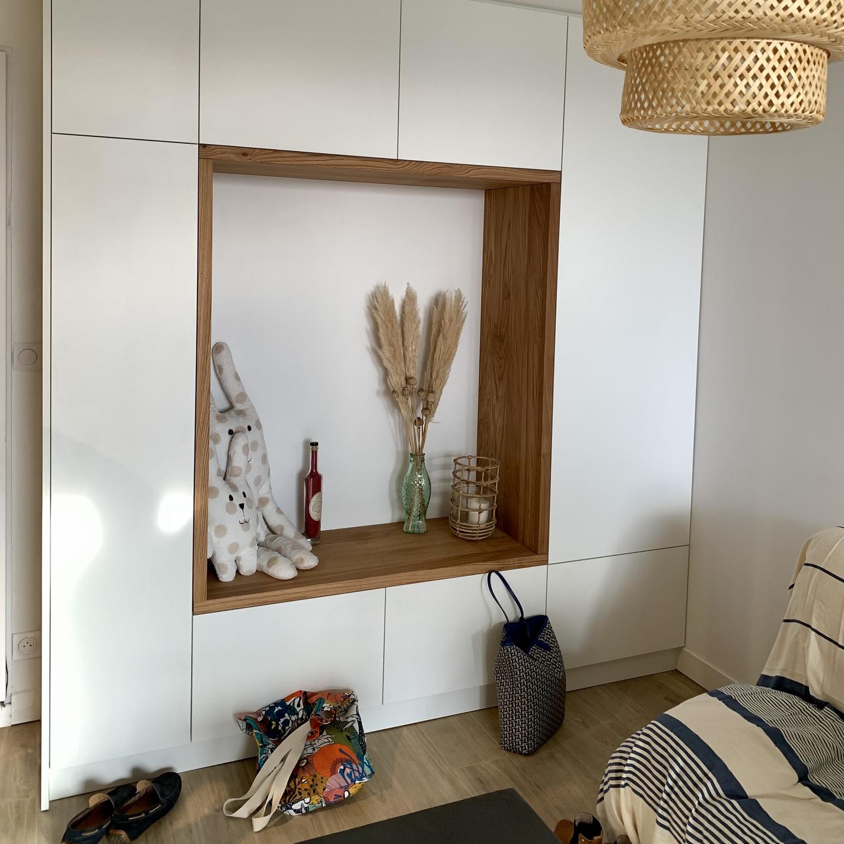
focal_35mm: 31
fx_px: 855
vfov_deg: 52.0
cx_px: 418
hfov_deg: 52.5
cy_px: 314
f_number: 1.8
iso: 100
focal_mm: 4.25
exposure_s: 1/82
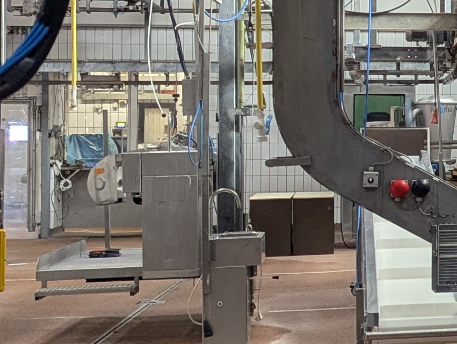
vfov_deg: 12.9
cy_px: 79
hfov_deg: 15.2
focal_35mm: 115
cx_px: 774
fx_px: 1521
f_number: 1.85
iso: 96
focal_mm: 6.81
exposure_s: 1/65.7
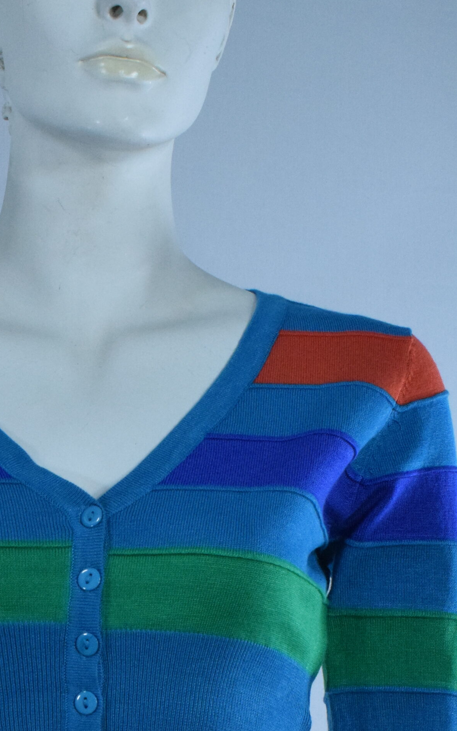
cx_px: 50
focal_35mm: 100
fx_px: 1995
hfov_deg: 13.0
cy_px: 659
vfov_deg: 20.4
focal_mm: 31
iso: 3200
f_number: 14
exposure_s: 1/250
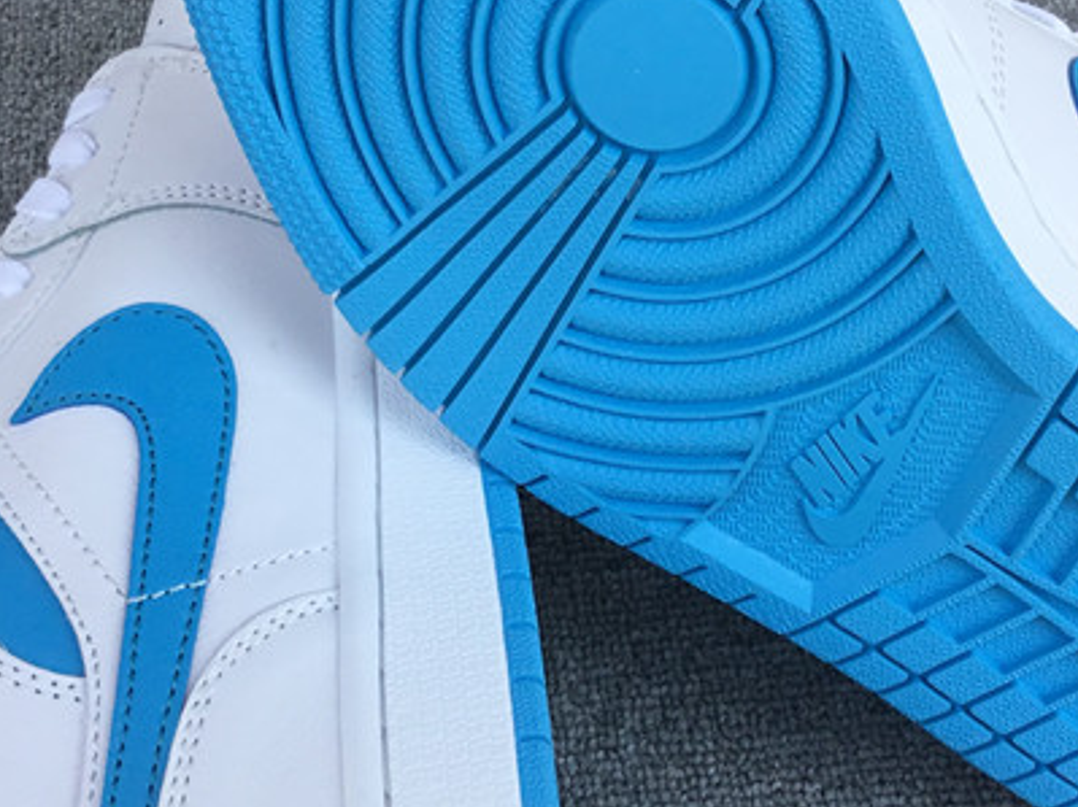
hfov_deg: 27.8
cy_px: 336
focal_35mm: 70
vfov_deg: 21.0
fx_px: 2179
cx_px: 605
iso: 25
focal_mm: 3.3
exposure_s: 1/525
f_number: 2.4
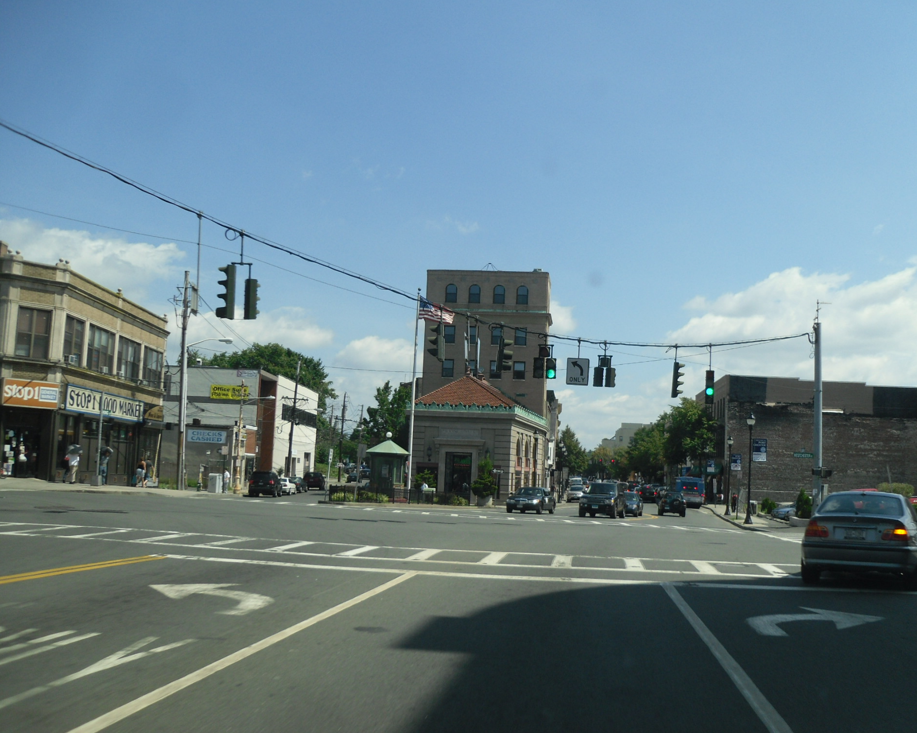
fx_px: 977
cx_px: 491
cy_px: 361
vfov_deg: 41.1
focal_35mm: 36
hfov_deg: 50.2
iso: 80
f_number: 8.1
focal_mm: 6
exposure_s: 1/139
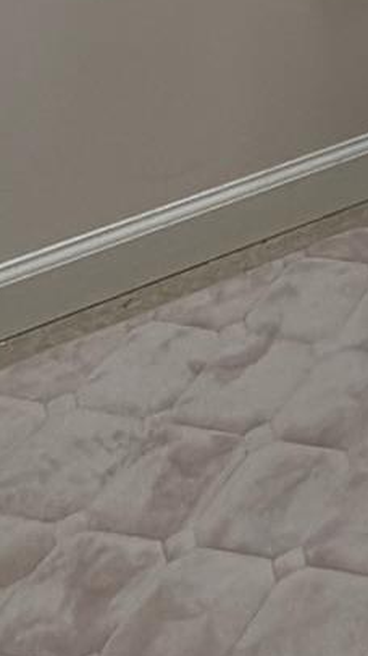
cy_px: -566
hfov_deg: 11.9
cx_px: 943
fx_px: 1337
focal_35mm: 77
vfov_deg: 19.5
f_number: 2.2
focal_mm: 2.22
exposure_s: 1/120
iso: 100
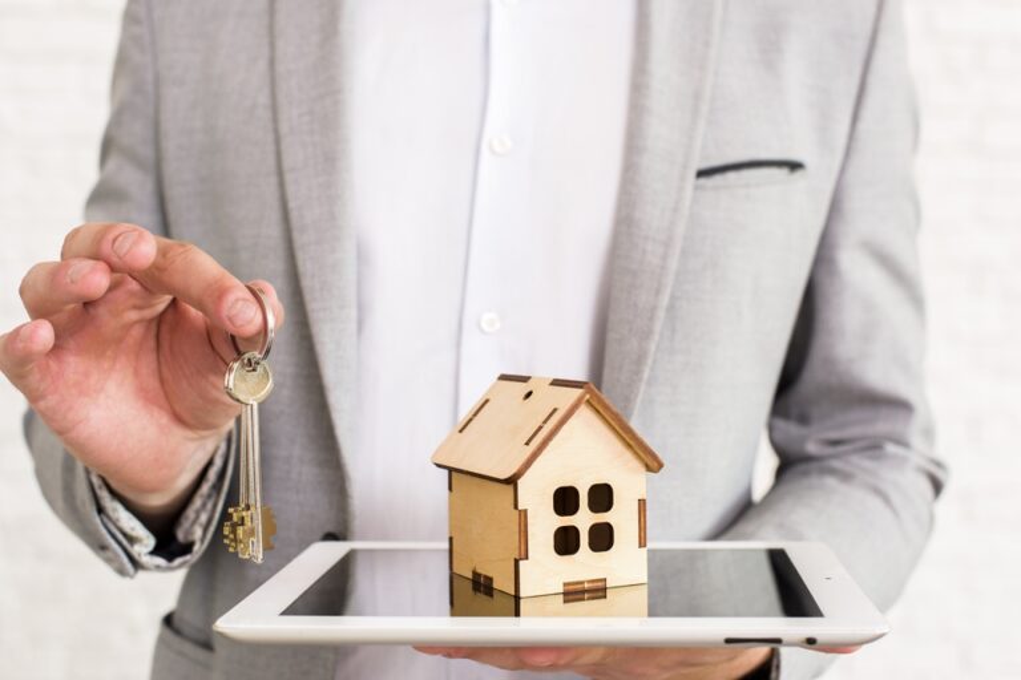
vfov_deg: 27.0
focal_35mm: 50
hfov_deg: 39.6
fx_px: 1418
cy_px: 340
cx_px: 510
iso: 320
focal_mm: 50
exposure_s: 1/160
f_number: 5
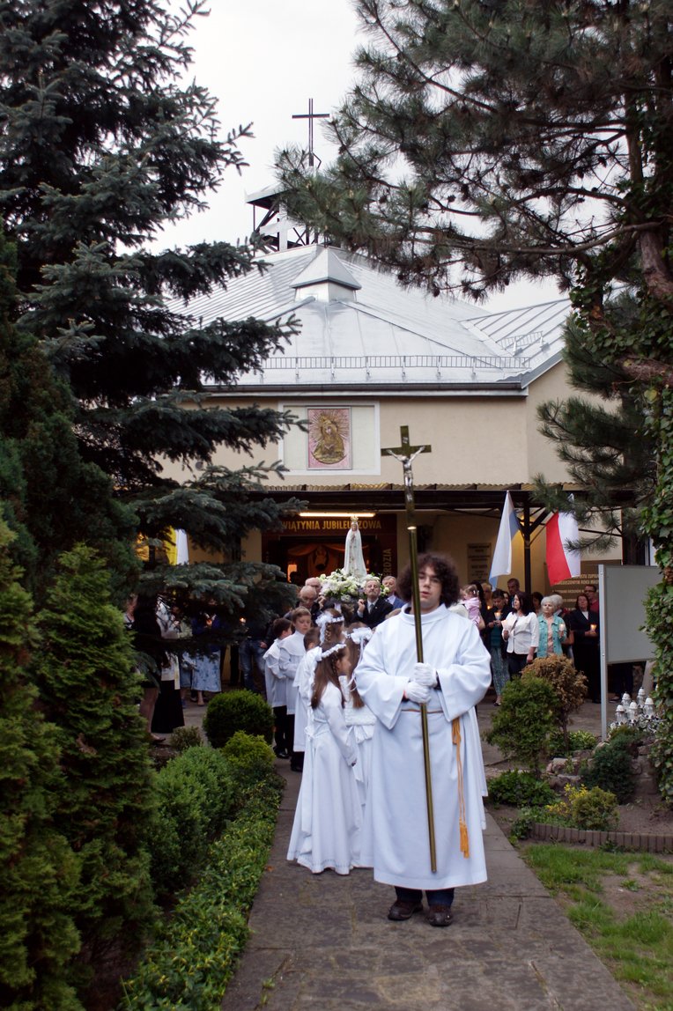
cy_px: 506
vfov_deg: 46.4
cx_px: 336
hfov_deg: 31.9
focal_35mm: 42
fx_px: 1179
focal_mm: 28
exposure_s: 1/50
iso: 200
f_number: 5
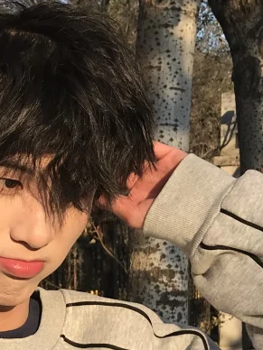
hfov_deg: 13.8
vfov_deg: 18.6
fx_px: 1054
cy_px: 301
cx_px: -58
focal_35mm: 104
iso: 20
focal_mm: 3.99
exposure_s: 1/1041
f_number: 1.8
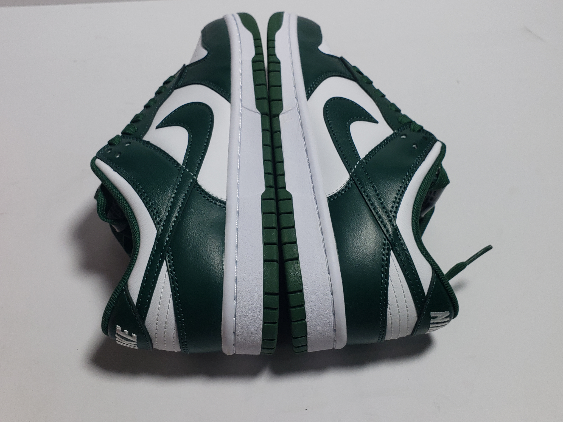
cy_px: 185
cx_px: 297
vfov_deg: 42.9
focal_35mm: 33
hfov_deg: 55.3
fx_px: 537
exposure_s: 1/330
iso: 50
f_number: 1.5
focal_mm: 4.3
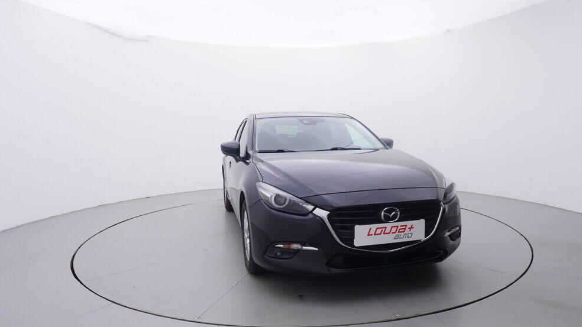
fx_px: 379
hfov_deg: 75.0
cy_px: 176
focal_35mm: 25
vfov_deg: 46.7
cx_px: 302
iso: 200
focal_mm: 15
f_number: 5
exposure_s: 1/80
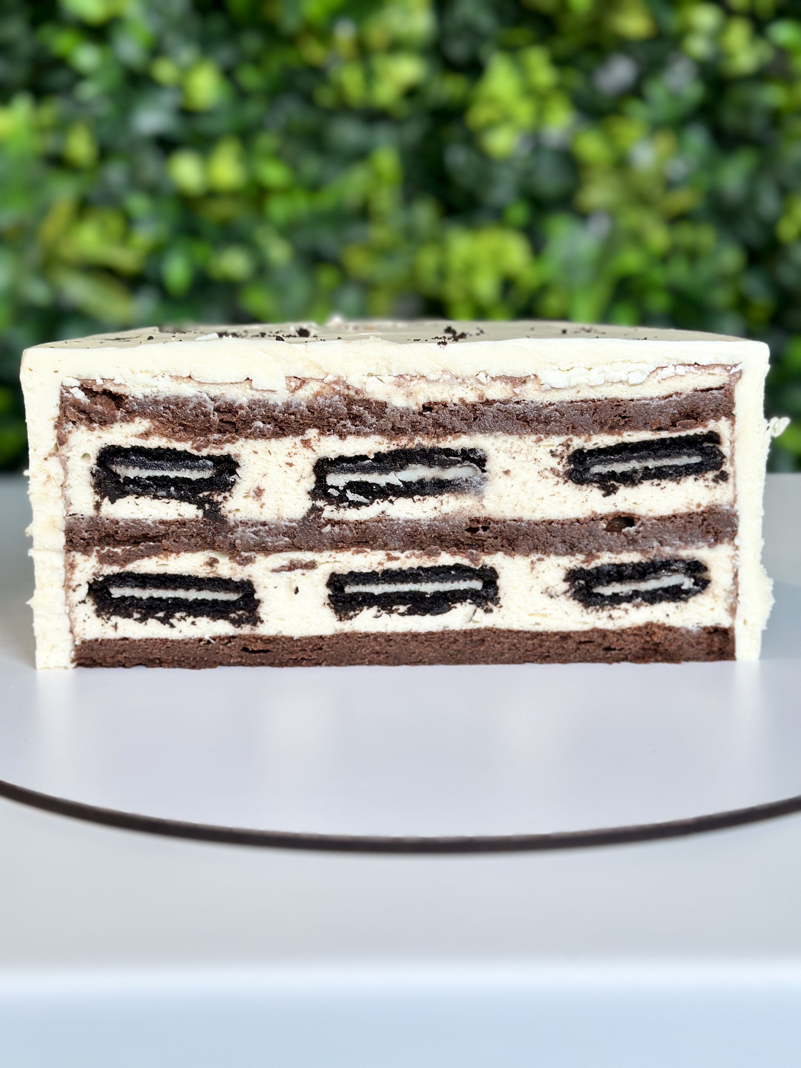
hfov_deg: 30.3
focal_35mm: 48
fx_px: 1481
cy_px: 534
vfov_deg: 39.7
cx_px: 400
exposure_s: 1/195
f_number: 1.78
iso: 80
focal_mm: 6.86
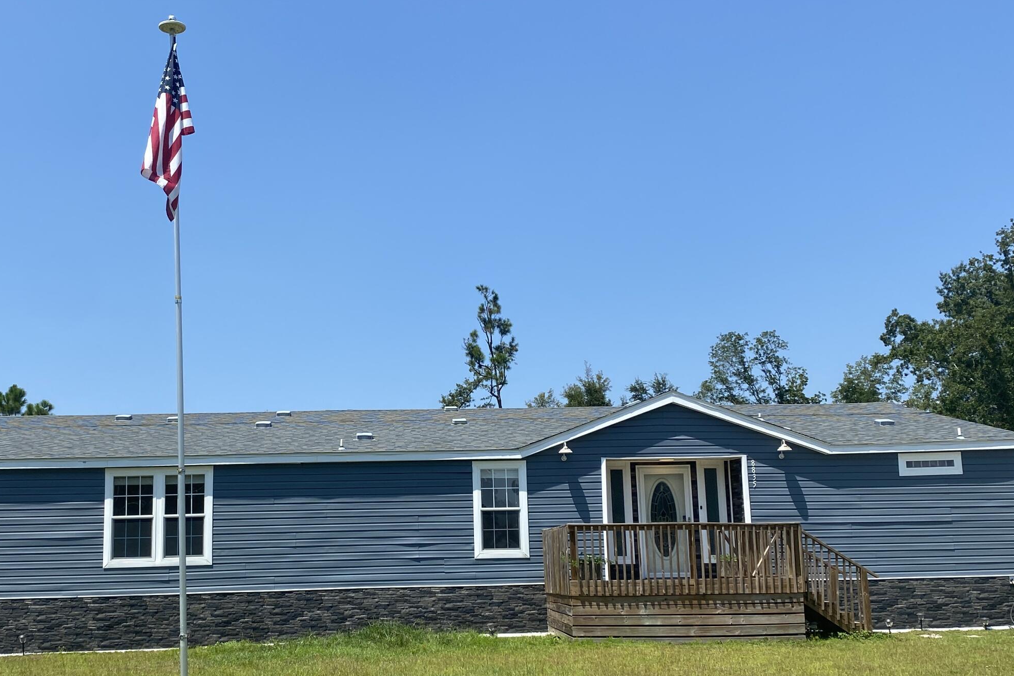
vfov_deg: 32.5
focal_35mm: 41
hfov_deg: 47.2
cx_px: 426
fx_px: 1155
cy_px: 401
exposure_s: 1/2967
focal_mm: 4.25
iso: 32
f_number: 1.8
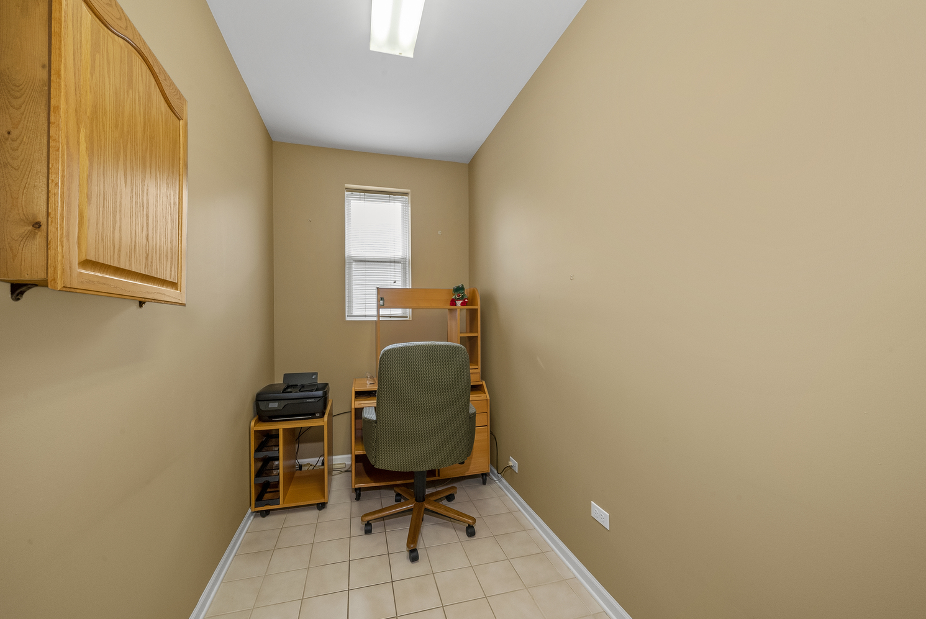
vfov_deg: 85.5
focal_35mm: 13
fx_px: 335
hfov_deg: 108.2
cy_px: 320
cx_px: 449
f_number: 13
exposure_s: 1/8
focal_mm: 12
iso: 1000
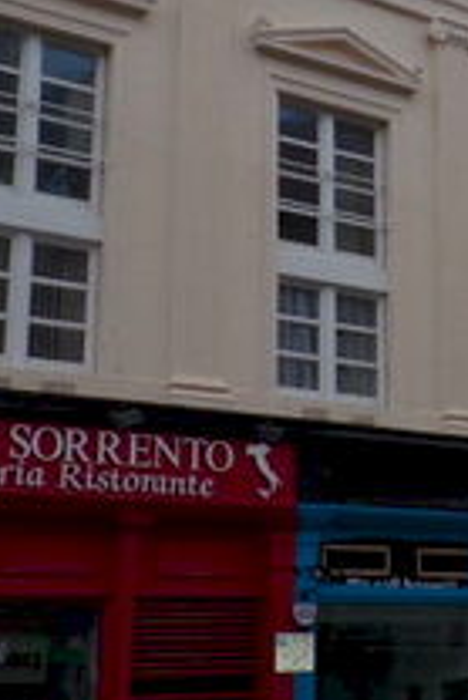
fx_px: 1635
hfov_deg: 14.6
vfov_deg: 24.1
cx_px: 798
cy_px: 234
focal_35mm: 84
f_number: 5.8
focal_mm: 4.3
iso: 80
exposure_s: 1/250
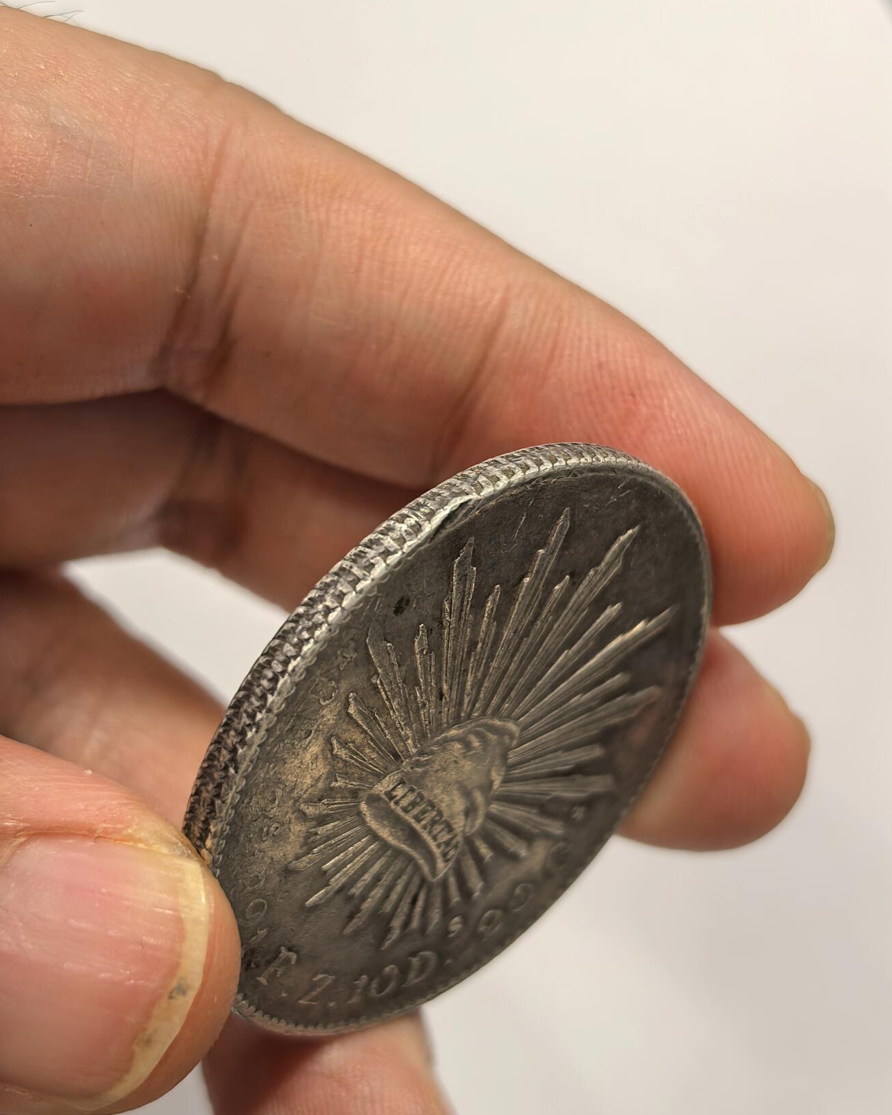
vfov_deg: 32.5
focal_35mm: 58
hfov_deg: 26.2
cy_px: 539
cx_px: 455
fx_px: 1914
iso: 250
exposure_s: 1/100
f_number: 2
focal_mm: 6.98
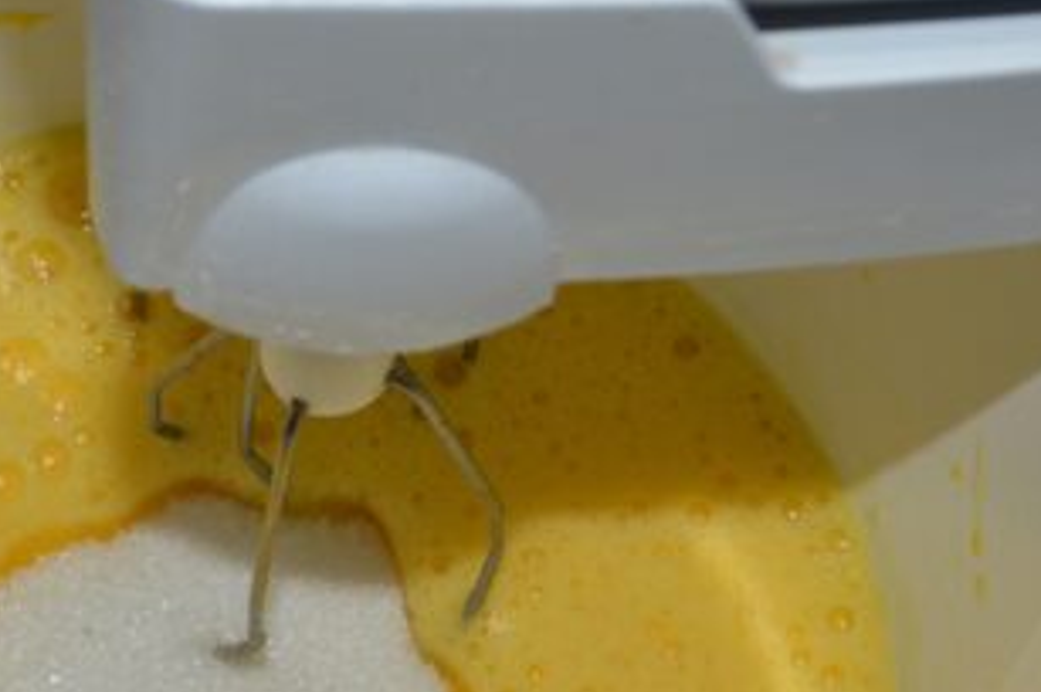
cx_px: 237
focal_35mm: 89
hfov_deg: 22.6
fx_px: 2571
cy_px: 585
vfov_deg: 15.2
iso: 100
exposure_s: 1/60
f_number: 8
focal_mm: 26
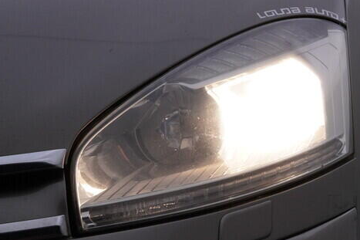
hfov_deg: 17.3
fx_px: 1110
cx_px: 475
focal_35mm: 111
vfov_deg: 12.3
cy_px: 171
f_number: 5.6
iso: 125
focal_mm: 24
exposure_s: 1/160
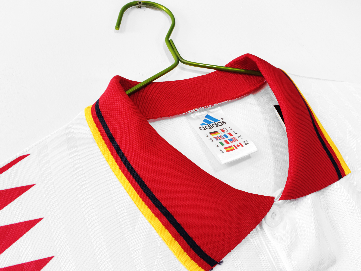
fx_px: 240
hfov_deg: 73.9
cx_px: 180
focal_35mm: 23
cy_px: 136
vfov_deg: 58.9
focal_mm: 2.59
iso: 113
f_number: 2.2
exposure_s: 1/50
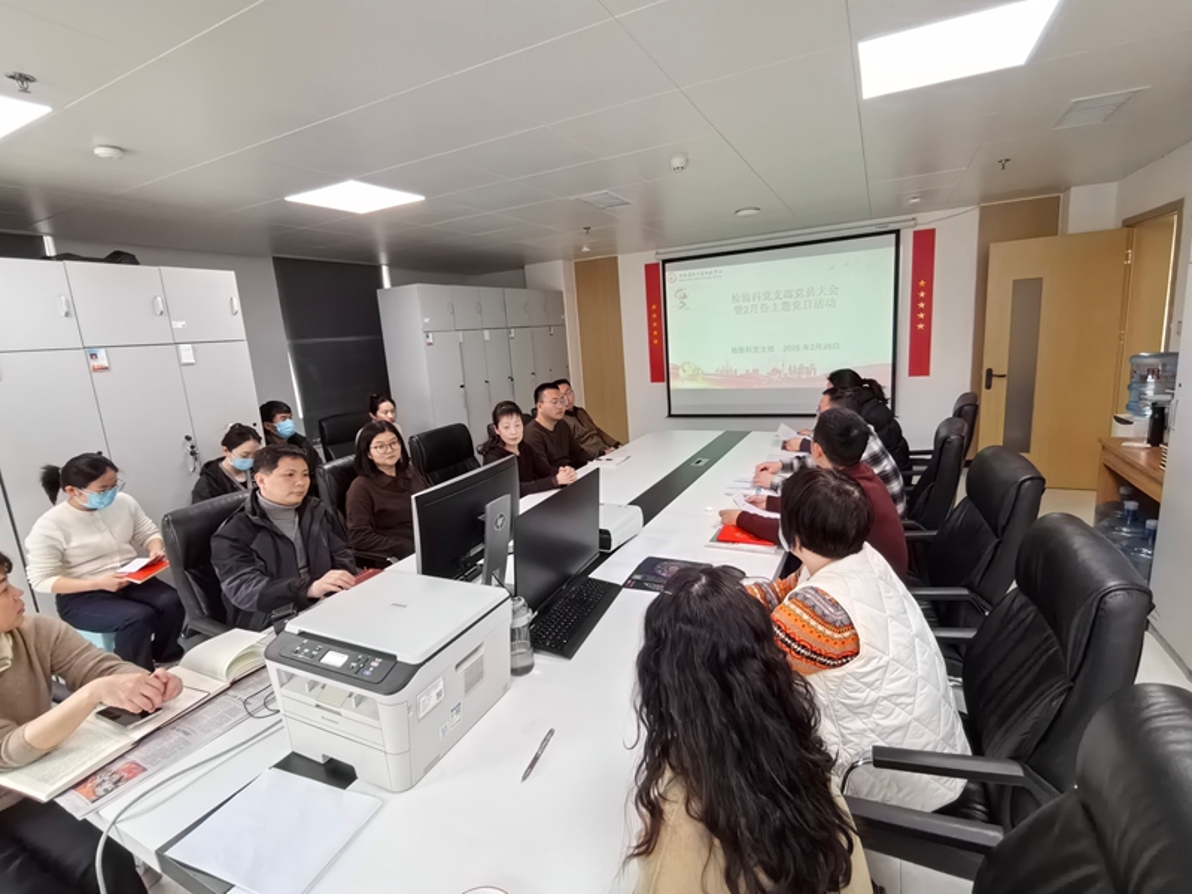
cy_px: 447
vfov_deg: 78.1
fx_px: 551
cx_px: 596
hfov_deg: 94.5
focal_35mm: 16
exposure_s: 1/50
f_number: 2.2
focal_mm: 1.68
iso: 160
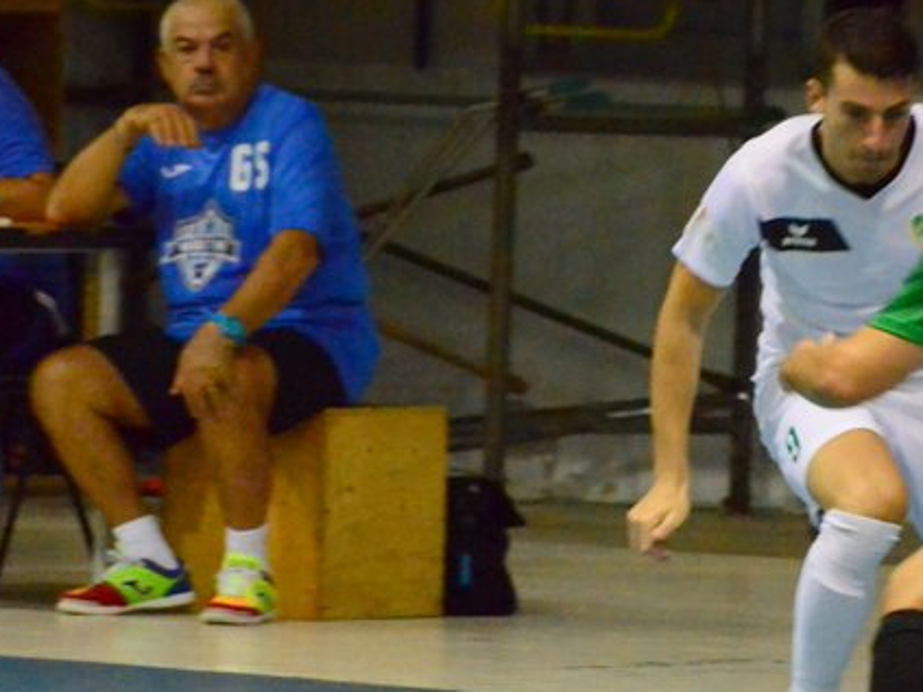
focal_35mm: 599
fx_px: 15967
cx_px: 770
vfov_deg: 2.5
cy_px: 332
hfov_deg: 3.3
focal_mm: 220
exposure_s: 1/320
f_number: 7.1
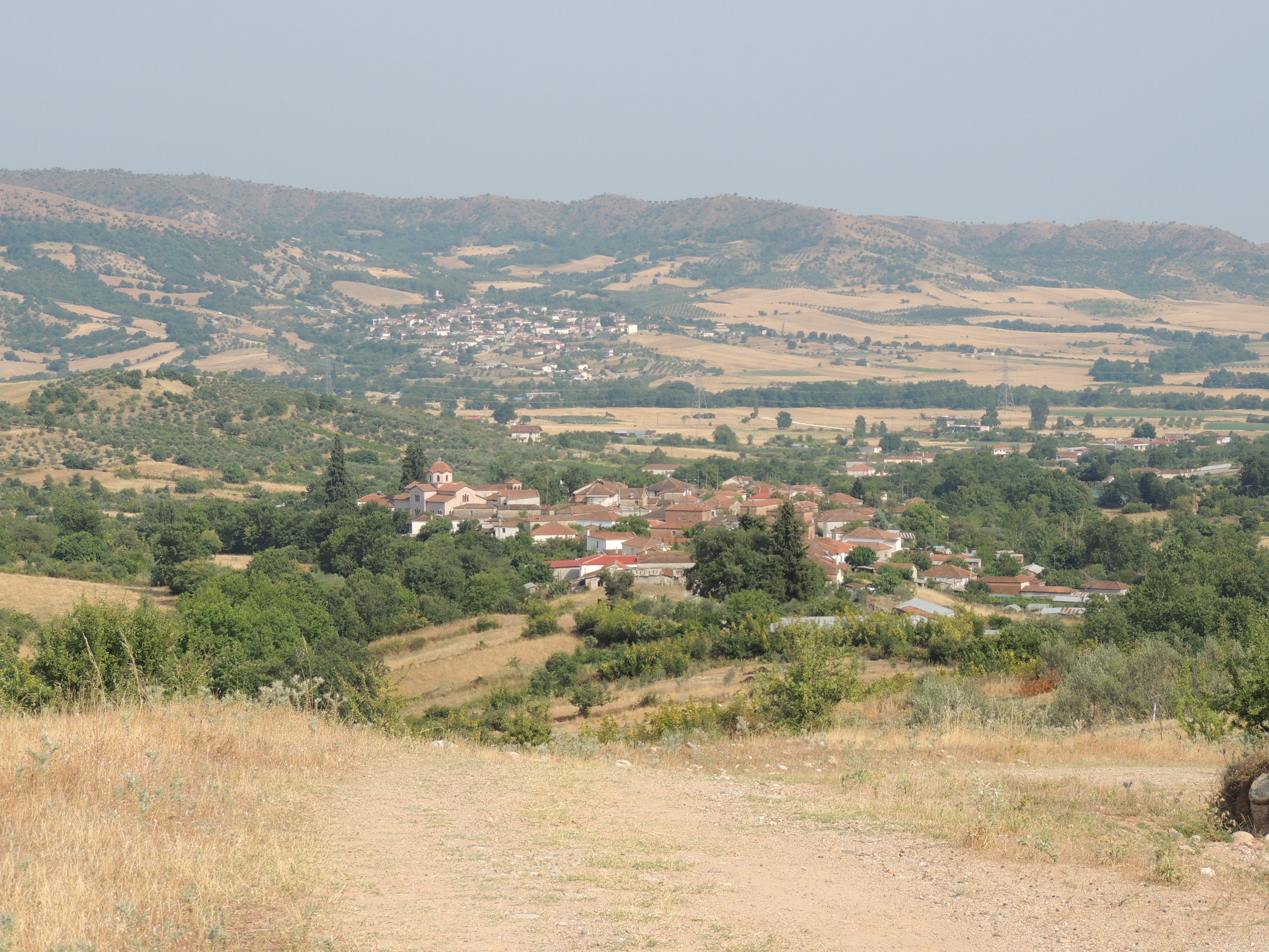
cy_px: 476
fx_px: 3666
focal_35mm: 100
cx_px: 634
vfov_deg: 14.8
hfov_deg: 19.6
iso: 100
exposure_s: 1/640
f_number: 4.1
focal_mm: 17.8
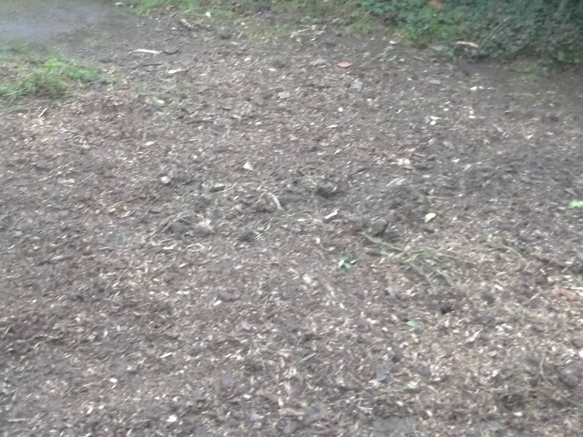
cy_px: 131
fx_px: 842
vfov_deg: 28.8
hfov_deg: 37.7
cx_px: 189
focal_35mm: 50
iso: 400
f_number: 3.3
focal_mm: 5.9
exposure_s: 1/8
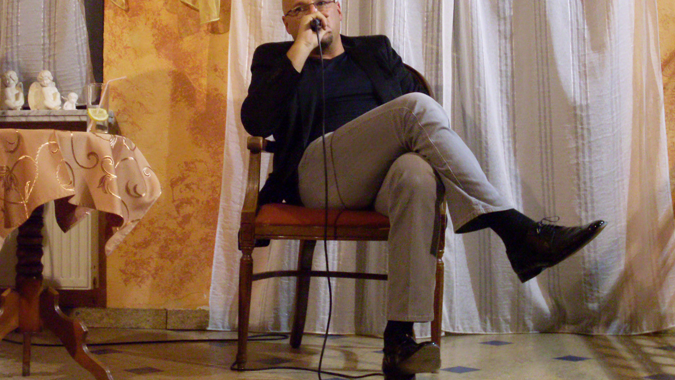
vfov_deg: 16.1
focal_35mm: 75
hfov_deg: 28.2
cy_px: 121
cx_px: 338
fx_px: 1342
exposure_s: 1/10
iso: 200
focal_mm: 9.9
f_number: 3.4
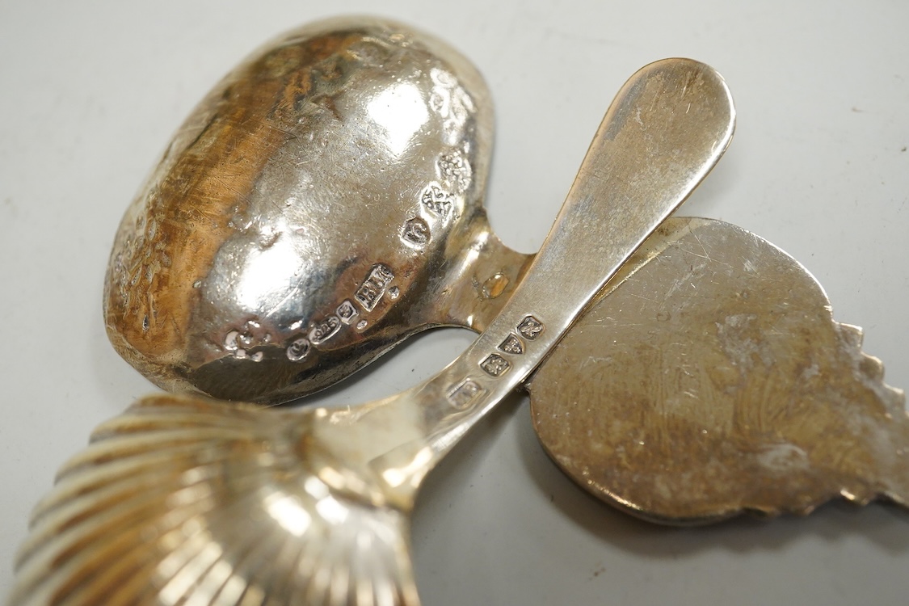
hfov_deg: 43.6
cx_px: 454
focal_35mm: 45
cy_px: 303
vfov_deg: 29.9
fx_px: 1136
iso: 2500
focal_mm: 30
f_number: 9
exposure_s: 1/200
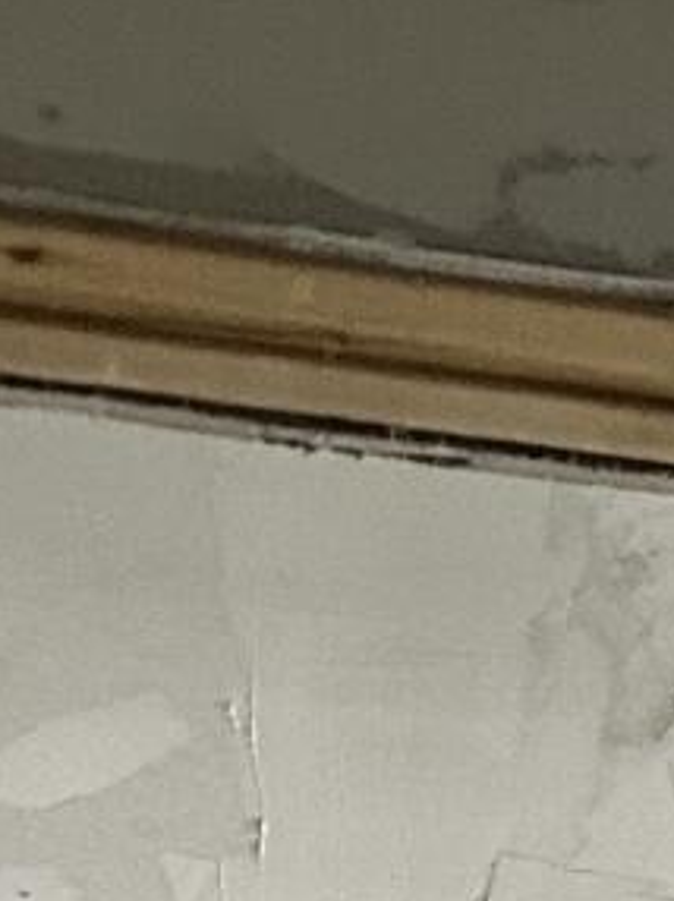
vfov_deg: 8.7
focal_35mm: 168
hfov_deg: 8.2
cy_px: 3056
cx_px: 1543
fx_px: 4368
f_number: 1.78
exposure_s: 1/60
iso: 400
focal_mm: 6.86
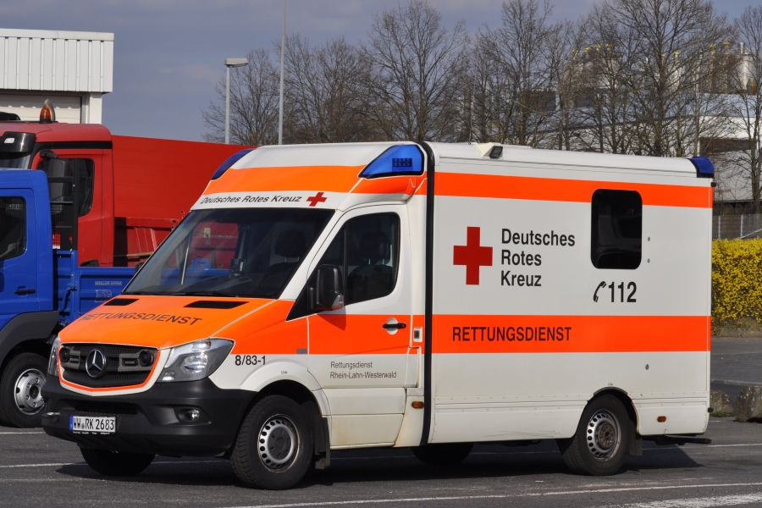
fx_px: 2222
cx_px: 381
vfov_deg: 13.0
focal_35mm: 105
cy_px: 254
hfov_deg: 19.5
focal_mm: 70
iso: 500
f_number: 10
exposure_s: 1/1600
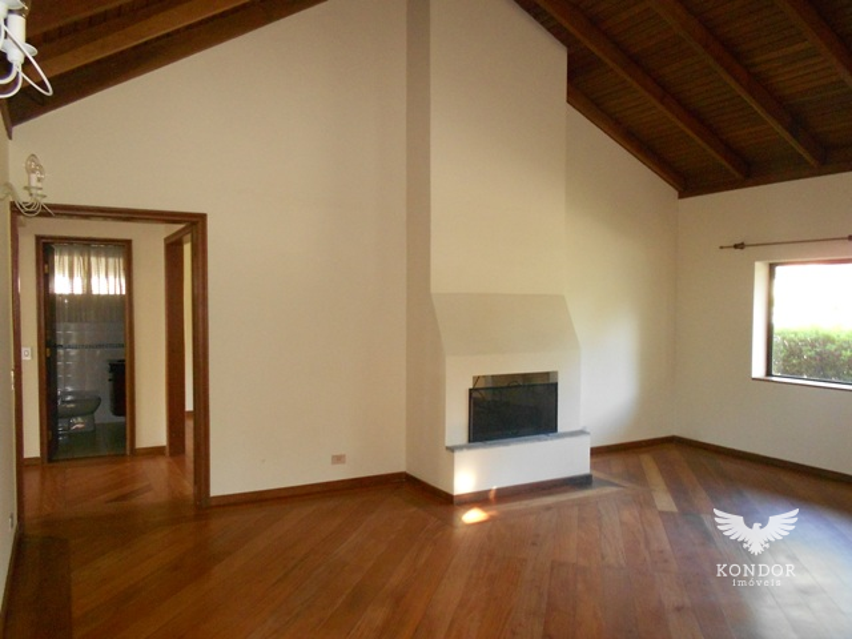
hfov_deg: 67.3
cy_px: 320
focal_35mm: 26
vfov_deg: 53.1
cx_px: 426
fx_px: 640
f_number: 3.2
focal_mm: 4.6
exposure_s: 1/25
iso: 500
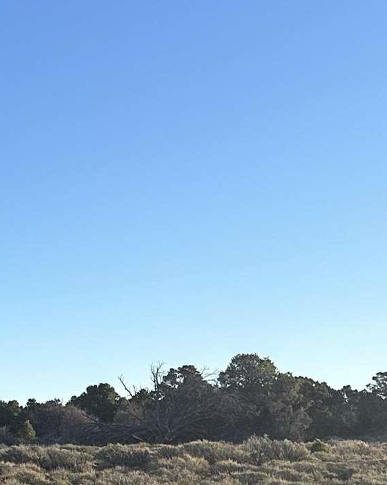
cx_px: -628
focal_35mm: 102
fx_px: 1462
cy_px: 275
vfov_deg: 18.8
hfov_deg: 11.5
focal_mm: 6.86
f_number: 1.78
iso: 80
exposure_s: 1/2732
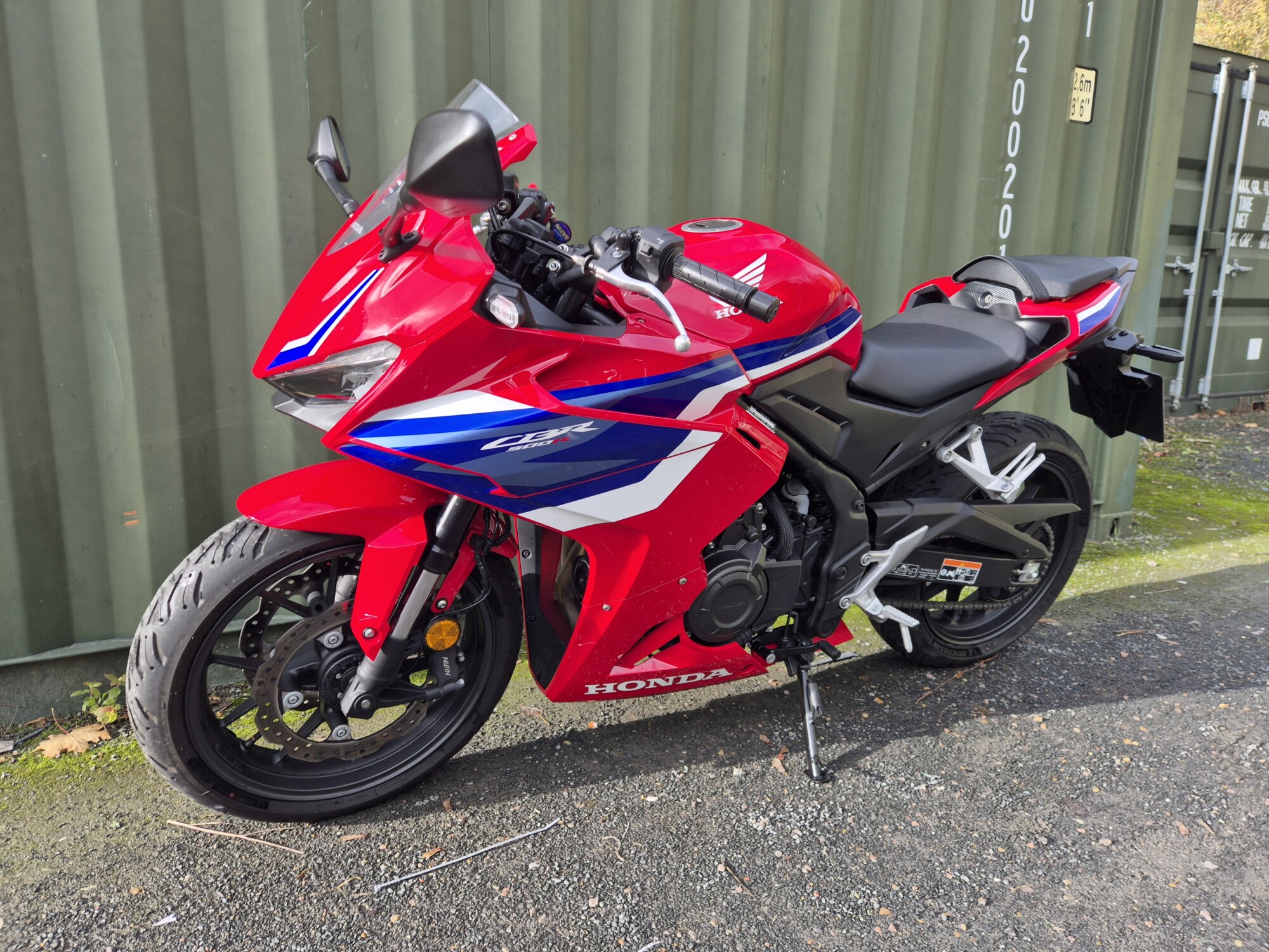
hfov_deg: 73.9
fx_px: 843
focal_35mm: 23
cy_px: 476
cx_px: 634
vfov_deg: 58.9
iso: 25
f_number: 1.8
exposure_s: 1/349
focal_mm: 5.4
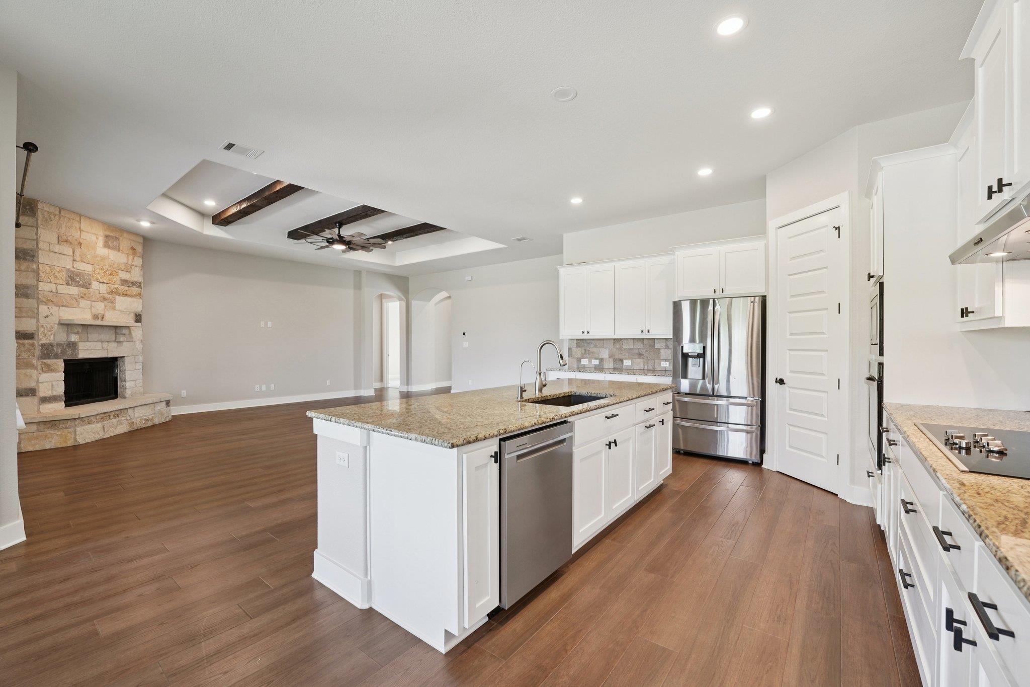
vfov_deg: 81.2
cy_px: 344
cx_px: 515
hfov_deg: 104.3
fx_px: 400
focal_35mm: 14
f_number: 8
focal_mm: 14
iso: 400
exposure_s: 1/20
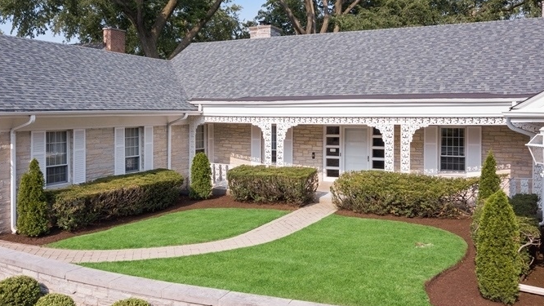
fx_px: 491
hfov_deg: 58.0
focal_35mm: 34
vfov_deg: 34.6
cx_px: 277
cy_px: 178
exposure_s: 1/1000
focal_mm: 4.73
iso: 100
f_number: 2.2
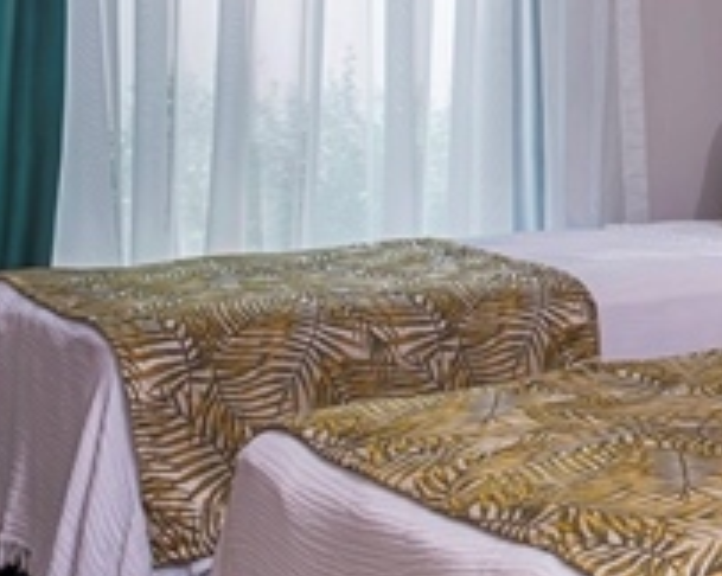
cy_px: 66
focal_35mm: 71
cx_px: 1497
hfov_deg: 17.6
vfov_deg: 21.1
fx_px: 1516
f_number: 8
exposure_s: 1/20
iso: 100
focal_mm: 10
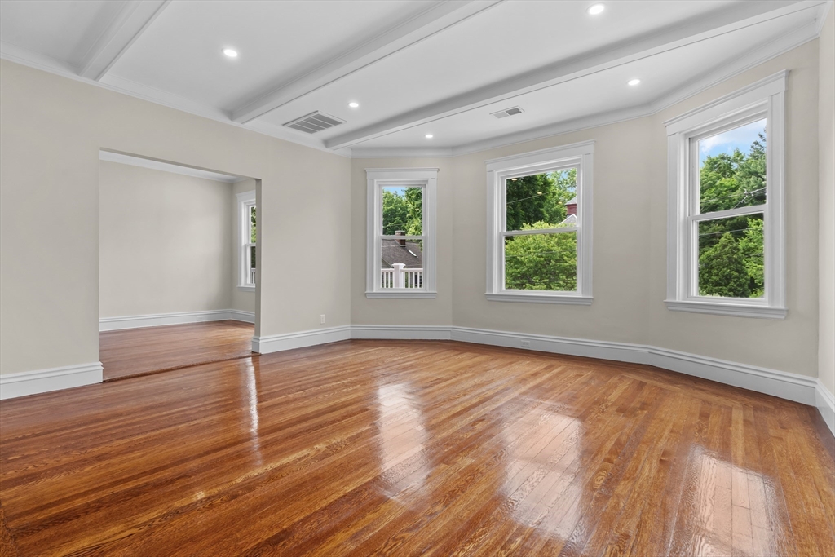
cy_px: 278
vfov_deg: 70.5
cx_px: 418
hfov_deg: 93.3
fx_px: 394
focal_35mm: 17
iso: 320
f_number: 9
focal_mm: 17
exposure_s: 1/3
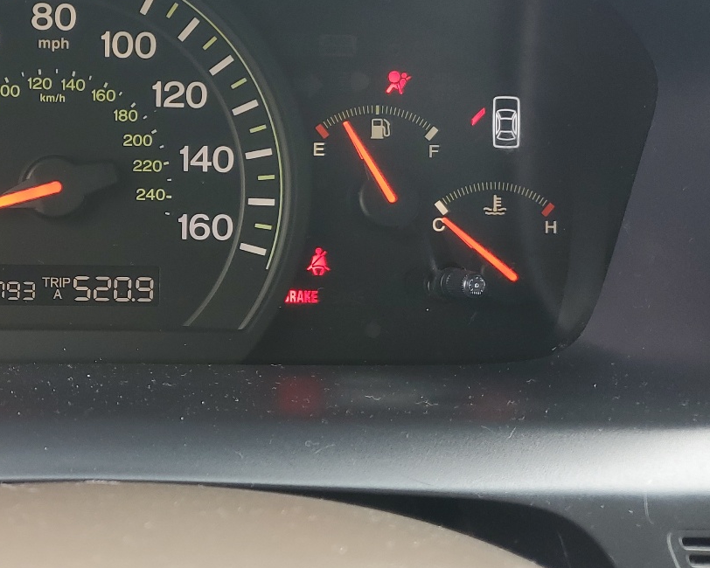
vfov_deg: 30.3
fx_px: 1051
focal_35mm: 50
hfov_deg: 34.8
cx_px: 45
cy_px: 265
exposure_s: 1/60.2
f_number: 1.5
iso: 55
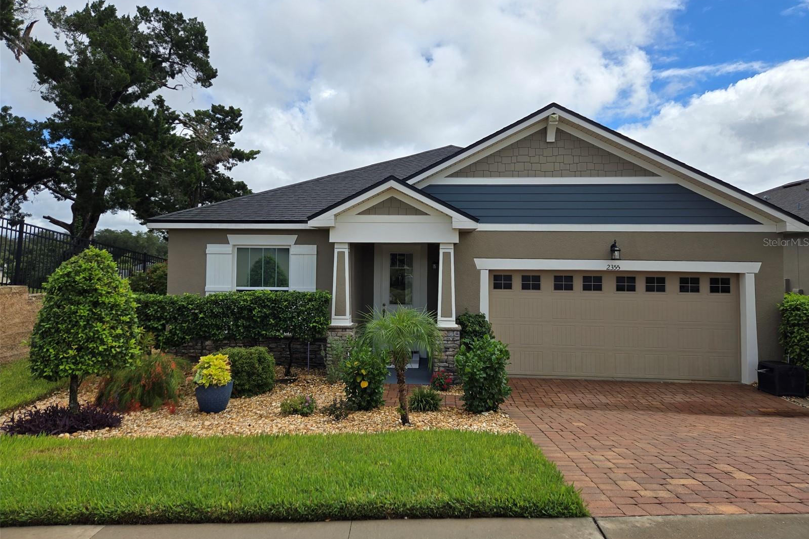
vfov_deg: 53.0
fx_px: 539
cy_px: 242
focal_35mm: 24
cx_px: 405
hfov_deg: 73.7
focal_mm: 5.4
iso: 25
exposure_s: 1/2180
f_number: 1.8
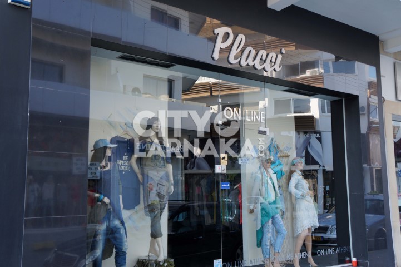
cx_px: 200
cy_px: 134
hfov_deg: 49.6
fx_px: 434
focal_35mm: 39
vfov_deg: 34.2
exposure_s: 1/160
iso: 200
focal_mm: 26
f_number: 4
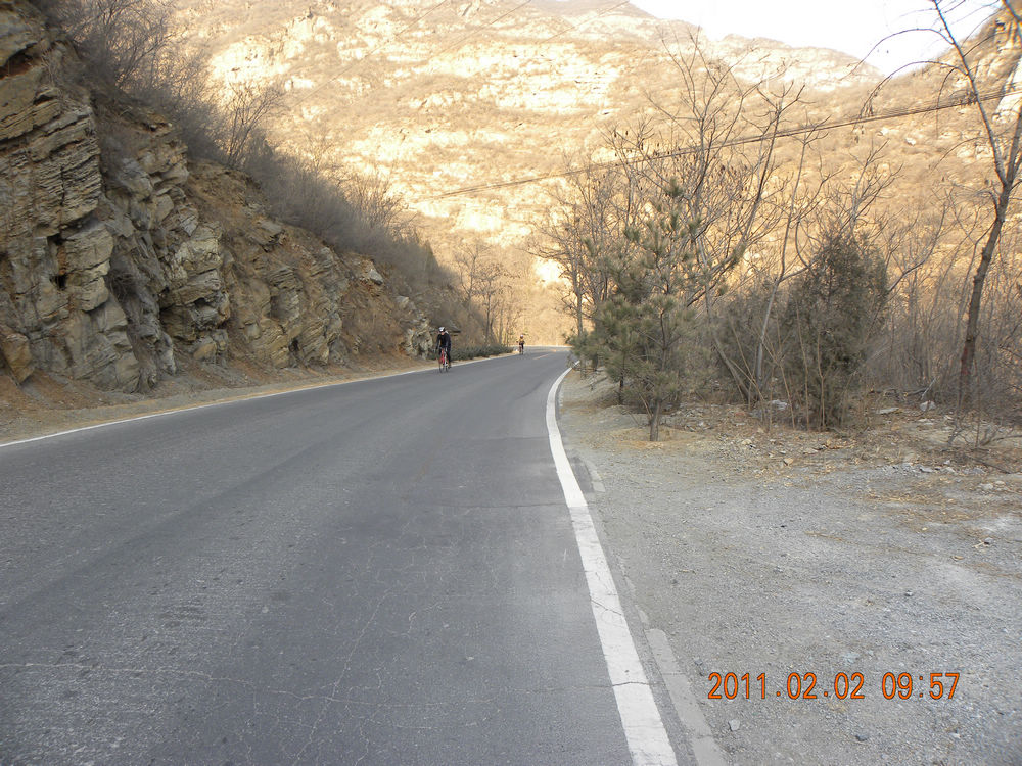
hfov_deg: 67.3
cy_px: 383
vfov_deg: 53.1
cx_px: 511
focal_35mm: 26
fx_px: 768
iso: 64
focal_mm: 4.6
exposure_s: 1/138
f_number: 3.5
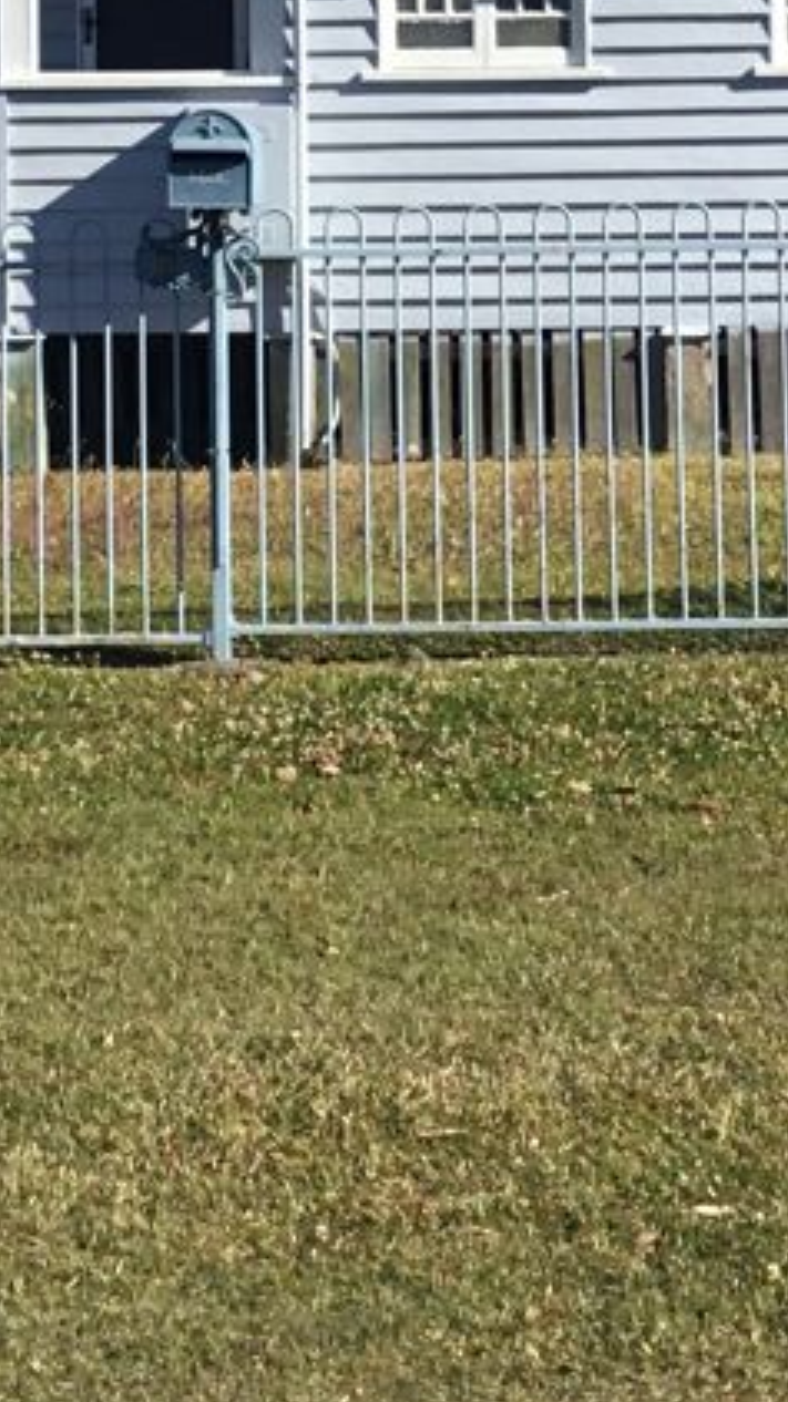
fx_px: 3570
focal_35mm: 96
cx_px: 372
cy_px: -123
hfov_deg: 12.6
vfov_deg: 21.2
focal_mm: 3.3
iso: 25
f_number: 2.4
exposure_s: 1/1116
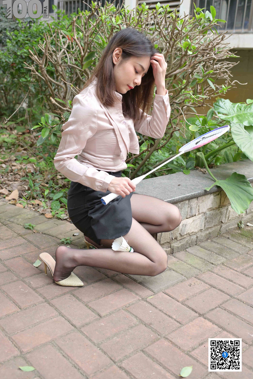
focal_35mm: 36
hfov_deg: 36.9
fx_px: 379
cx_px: 124
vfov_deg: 53.1
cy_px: 187
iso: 200
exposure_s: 1/160
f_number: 4.5
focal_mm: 35
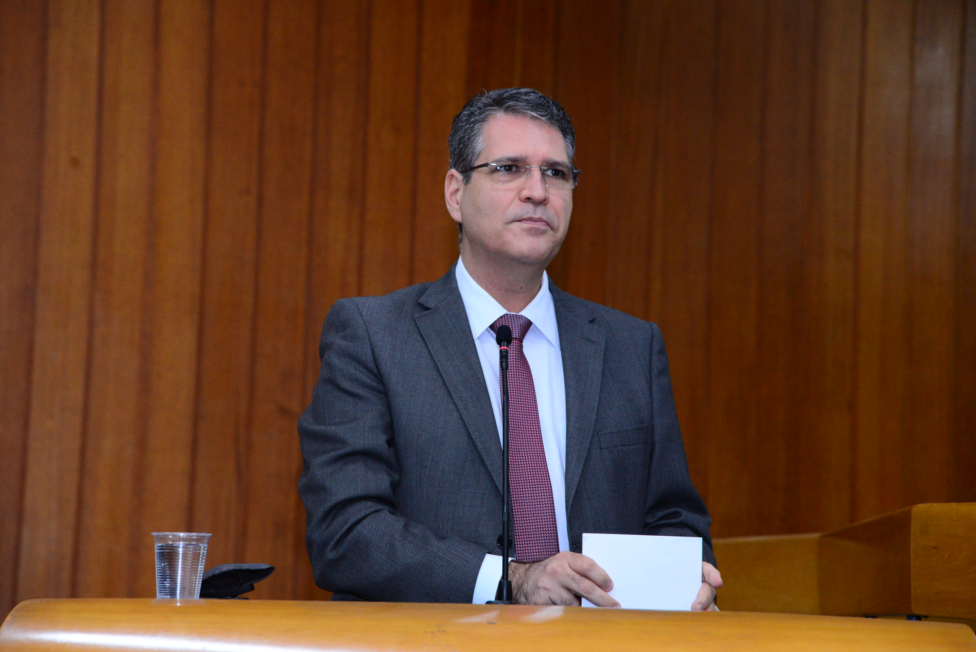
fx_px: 3037
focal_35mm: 112
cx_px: 488
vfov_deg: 12.2
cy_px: 326
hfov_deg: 18.3
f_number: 5.6
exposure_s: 1/125
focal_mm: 112
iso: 3200
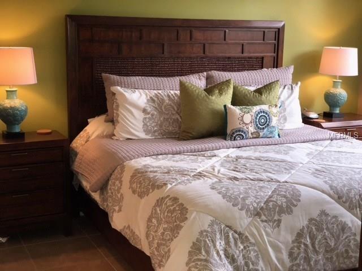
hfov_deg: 36.8
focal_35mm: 52
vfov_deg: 28.0
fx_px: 544
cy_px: 136
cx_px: 181
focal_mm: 6
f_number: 2.4
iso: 125
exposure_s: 1/60
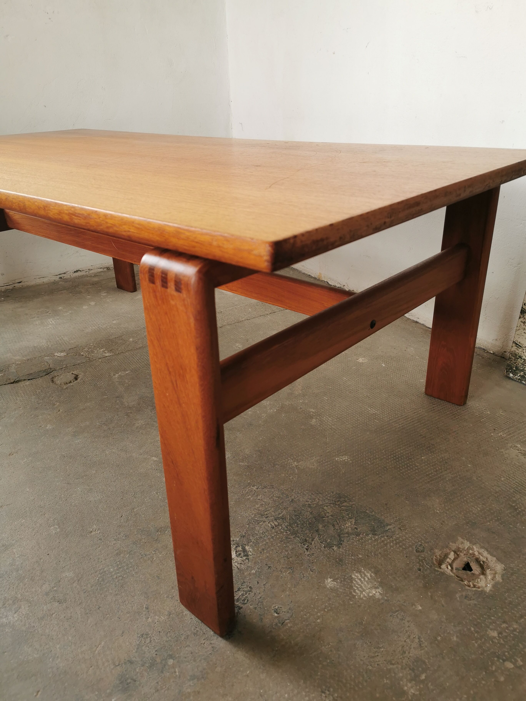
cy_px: 350
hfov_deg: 51.4
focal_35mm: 27
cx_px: 263
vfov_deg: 65.3
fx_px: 547
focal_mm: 5.56
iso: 64
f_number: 1.6
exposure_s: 1/100
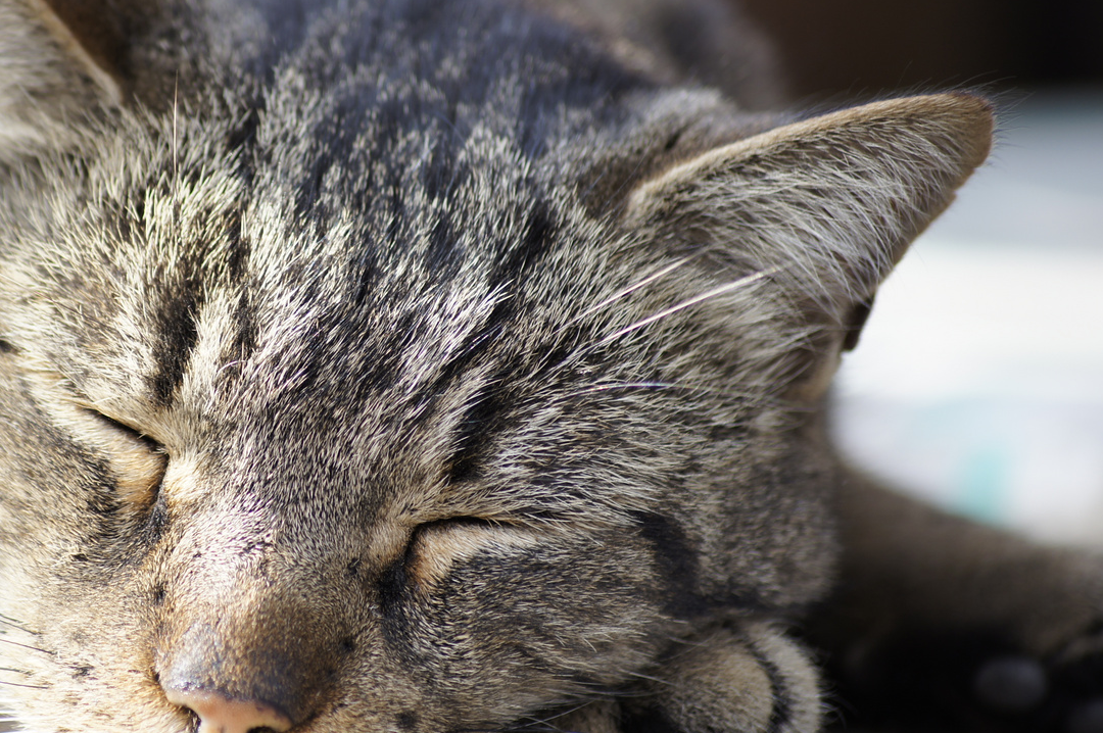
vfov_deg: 4.5
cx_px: 280
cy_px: 342
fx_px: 9329
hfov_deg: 6.8
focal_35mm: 305
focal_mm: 135
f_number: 4.5
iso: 100
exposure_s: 1/60
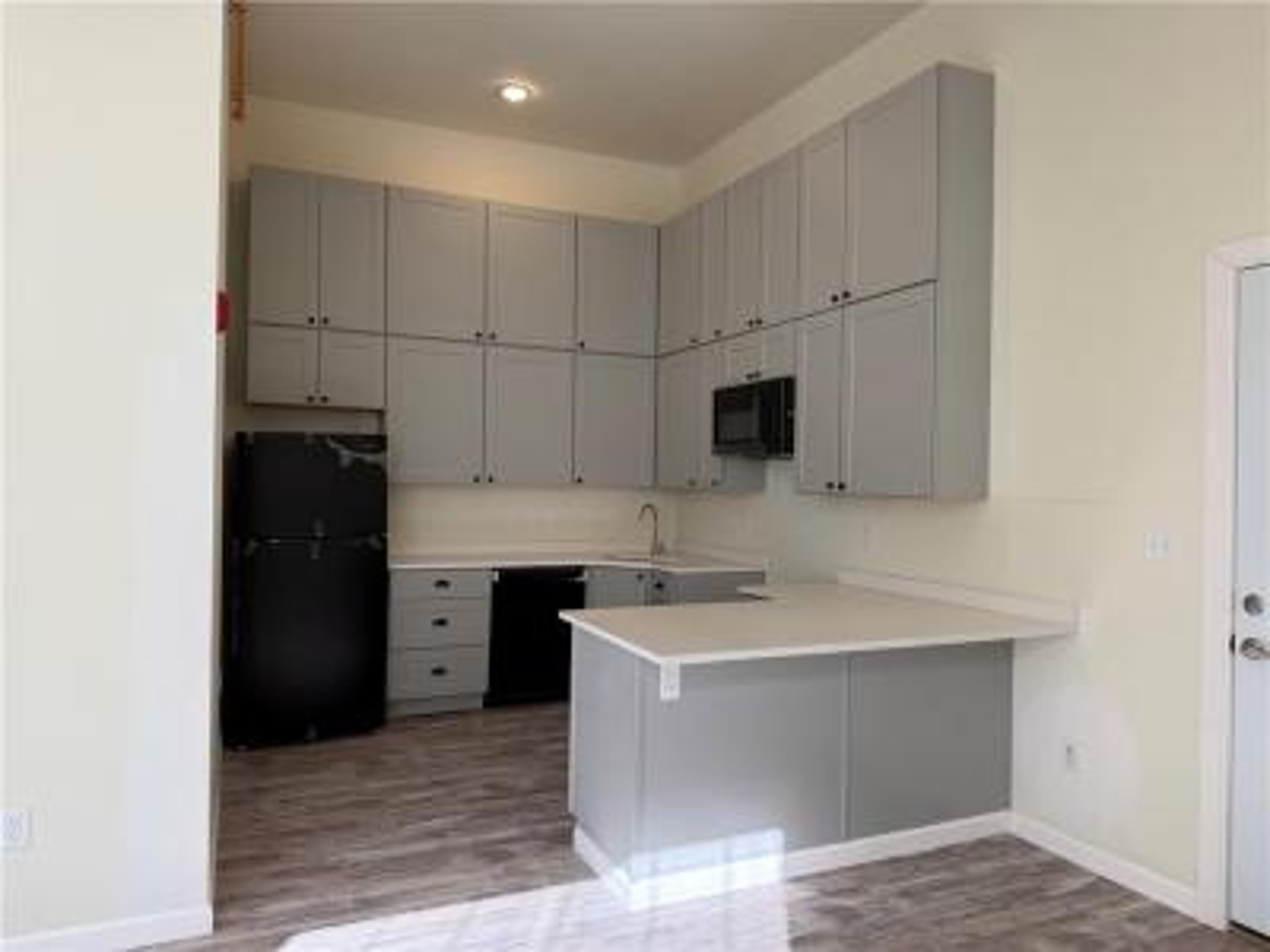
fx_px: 881
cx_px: 635
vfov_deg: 56.8
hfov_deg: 71.6
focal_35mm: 24
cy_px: 476
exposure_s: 1/124
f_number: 1.78
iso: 50
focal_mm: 6.76
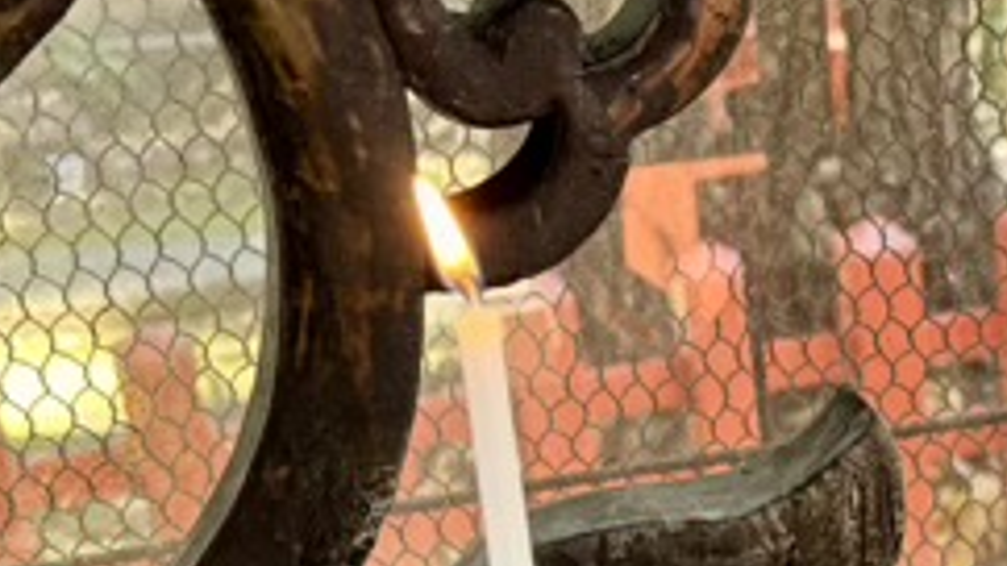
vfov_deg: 13.5
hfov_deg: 24.7
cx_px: 999
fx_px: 2189
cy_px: 959
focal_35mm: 82
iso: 125
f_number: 1.6
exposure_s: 1/64
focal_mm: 5.96
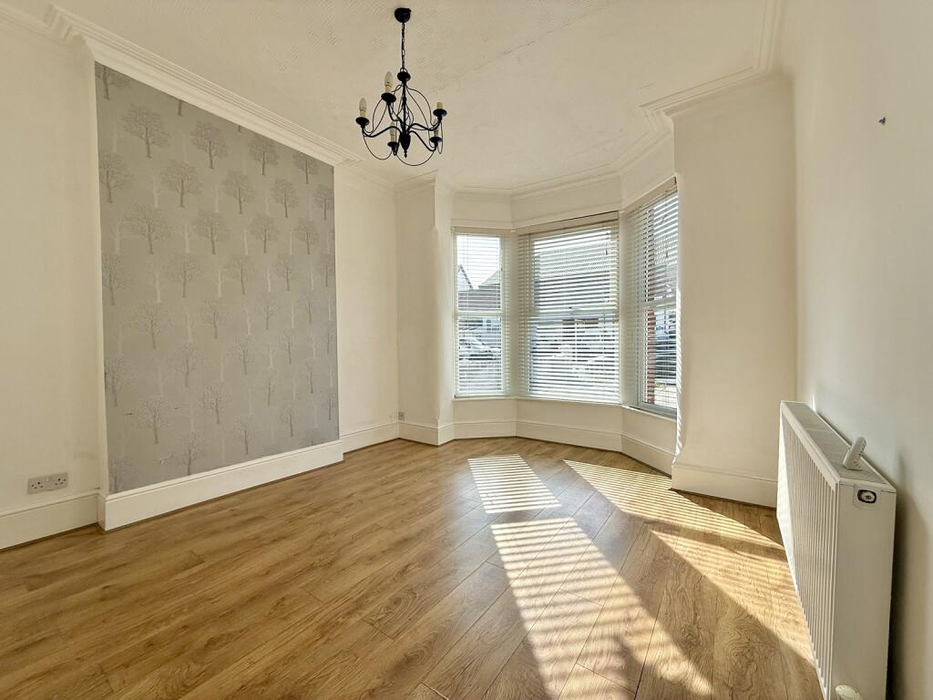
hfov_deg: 102.1
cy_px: 350
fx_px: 377
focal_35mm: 14
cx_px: 466
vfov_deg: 85.7
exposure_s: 1/1017
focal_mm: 2.22
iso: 64
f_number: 2.2
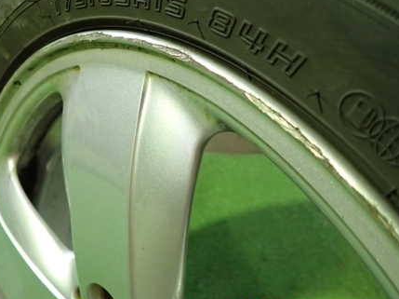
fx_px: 403
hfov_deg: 52.4
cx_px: 163
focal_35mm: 35
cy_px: 115
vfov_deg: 40.4
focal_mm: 4.5
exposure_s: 1/30
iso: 500
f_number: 2
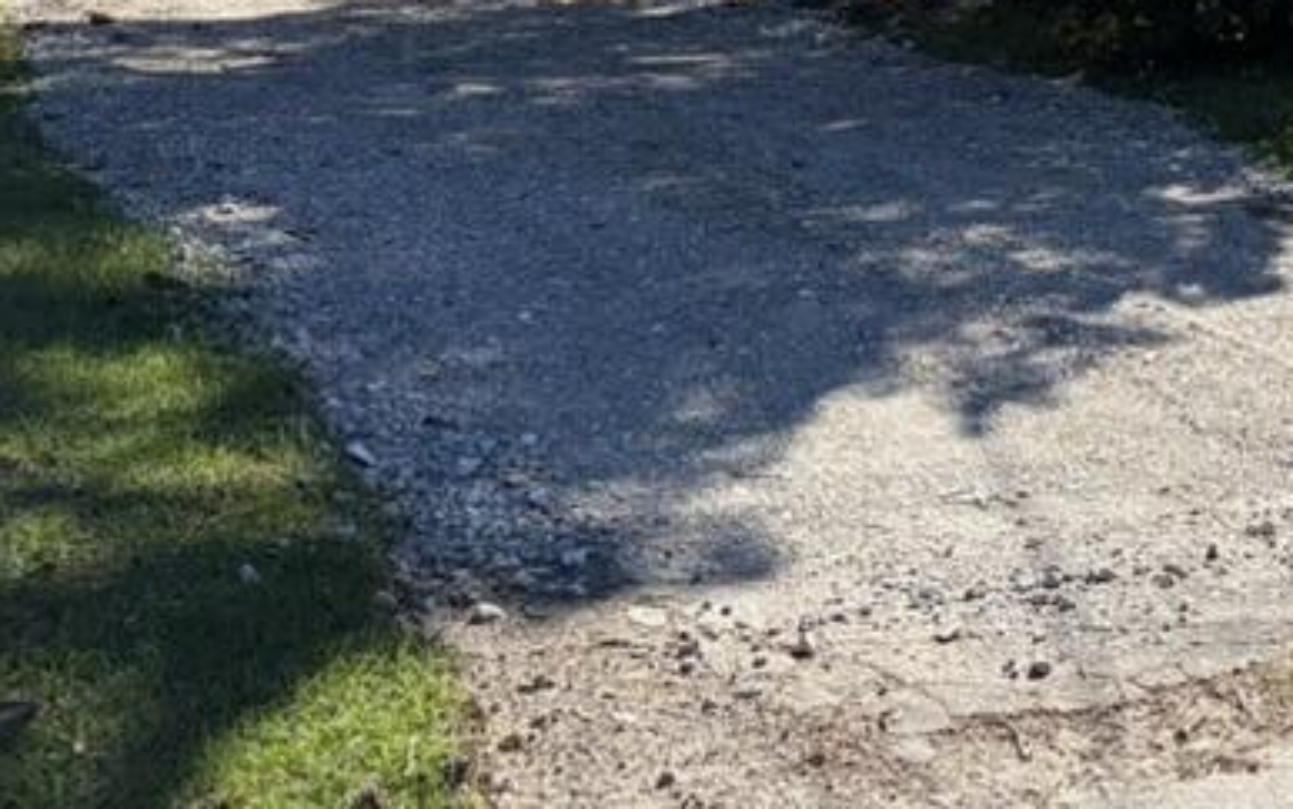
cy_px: -261
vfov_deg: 16.8
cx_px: 1594
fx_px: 2573
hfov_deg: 25.1
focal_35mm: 73
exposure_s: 1/2985
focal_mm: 5.96
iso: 50
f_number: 1.6
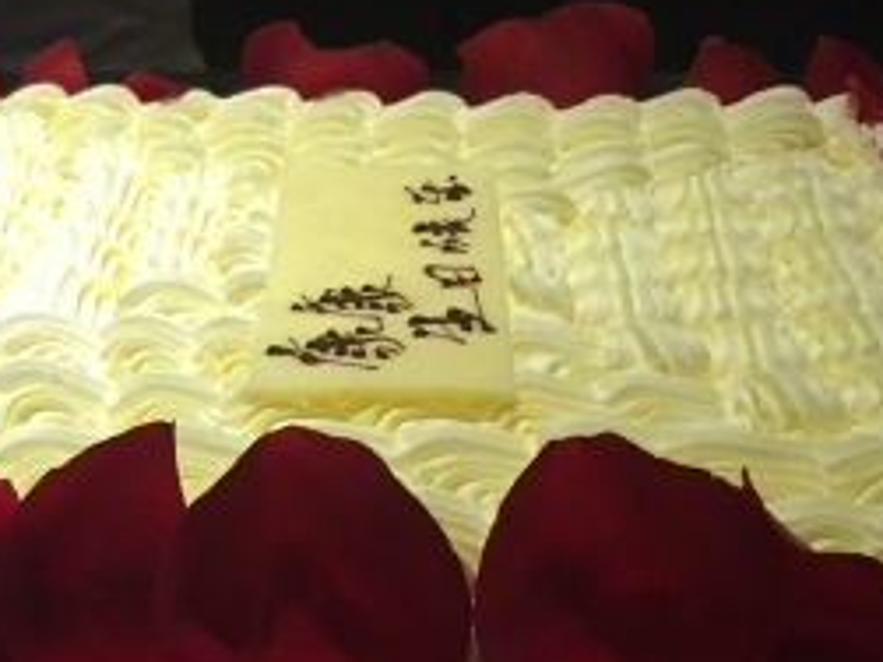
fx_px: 2065
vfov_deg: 18.0
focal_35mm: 81
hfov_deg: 24.0
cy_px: 537
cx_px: 281
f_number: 2.2
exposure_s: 1/33
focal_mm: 4.15
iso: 200
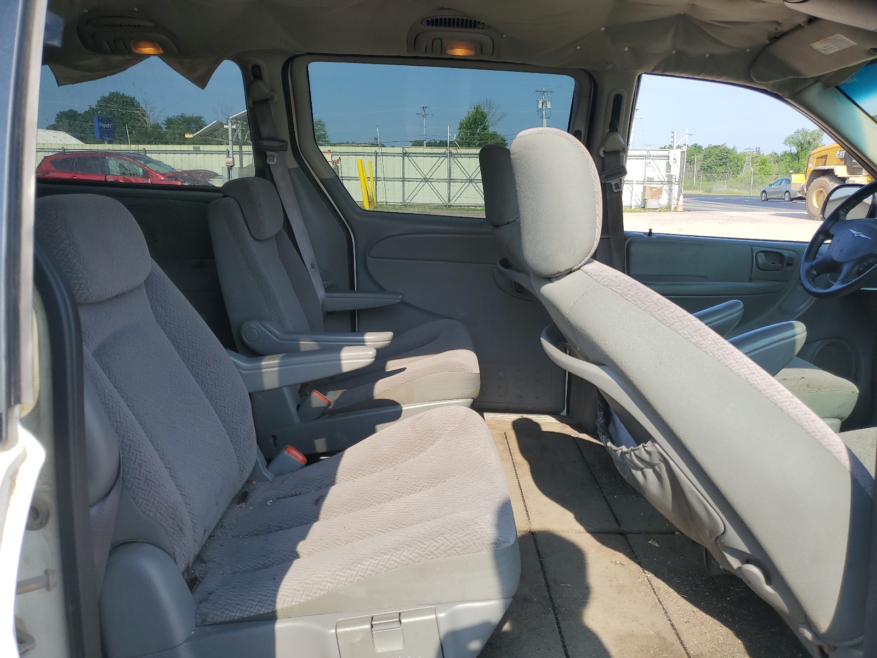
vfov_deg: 53.1
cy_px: 329
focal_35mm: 26
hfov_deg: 67.3
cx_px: 438
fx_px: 659
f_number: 1.5
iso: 50
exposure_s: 1/1250
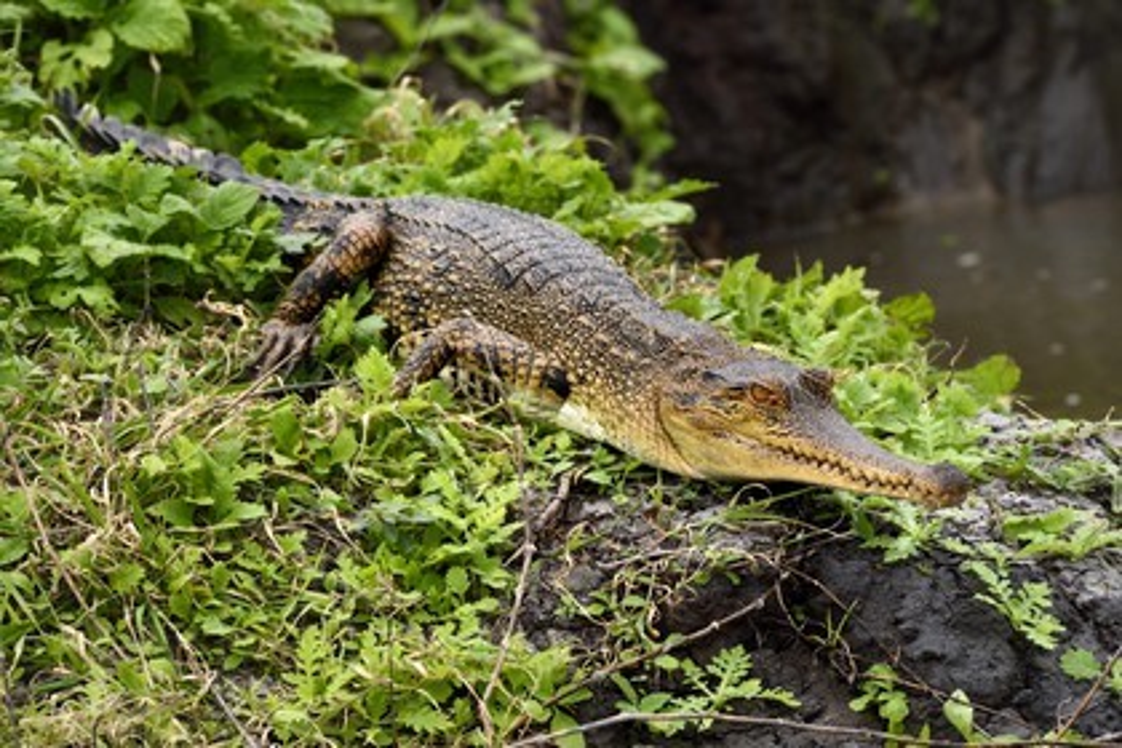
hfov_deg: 10.3
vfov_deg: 6.9
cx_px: 561
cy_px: 374
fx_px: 6233
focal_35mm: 200
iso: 800
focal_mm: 200
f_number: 11
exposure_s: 1/320
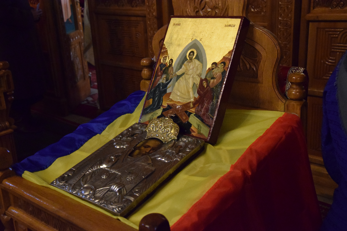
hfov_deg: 43.6
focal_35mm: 45
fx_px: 434
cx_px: 174
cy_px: 116
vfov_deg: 29.9
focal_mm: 30
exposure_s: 1/50
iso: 6400
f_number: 5.6
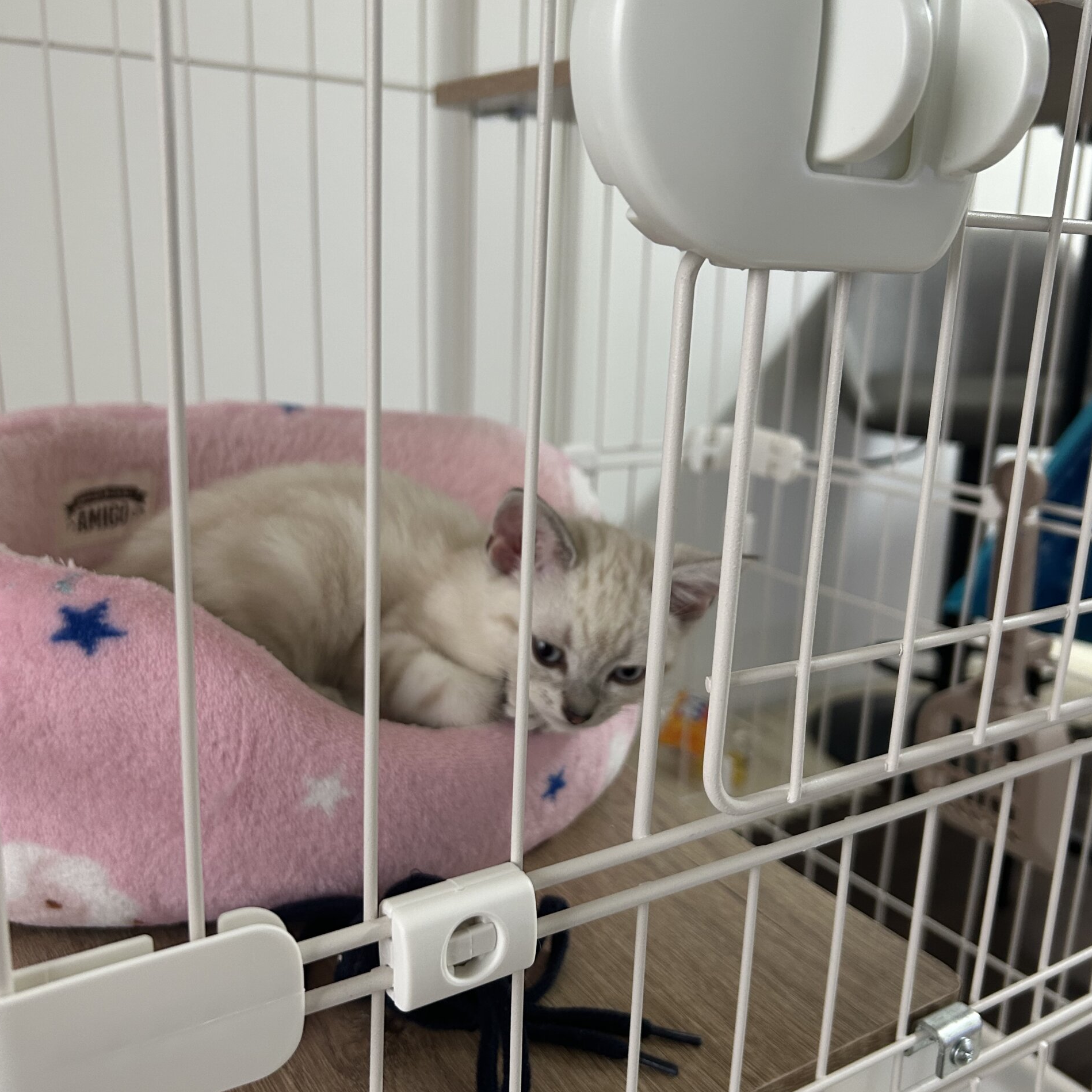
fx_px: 1106
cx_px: 545
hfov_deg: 52.5
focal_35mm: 31
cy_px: 561
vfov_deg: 52.5
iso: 160
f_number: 1.5
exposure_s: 1/60
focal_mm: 5.7
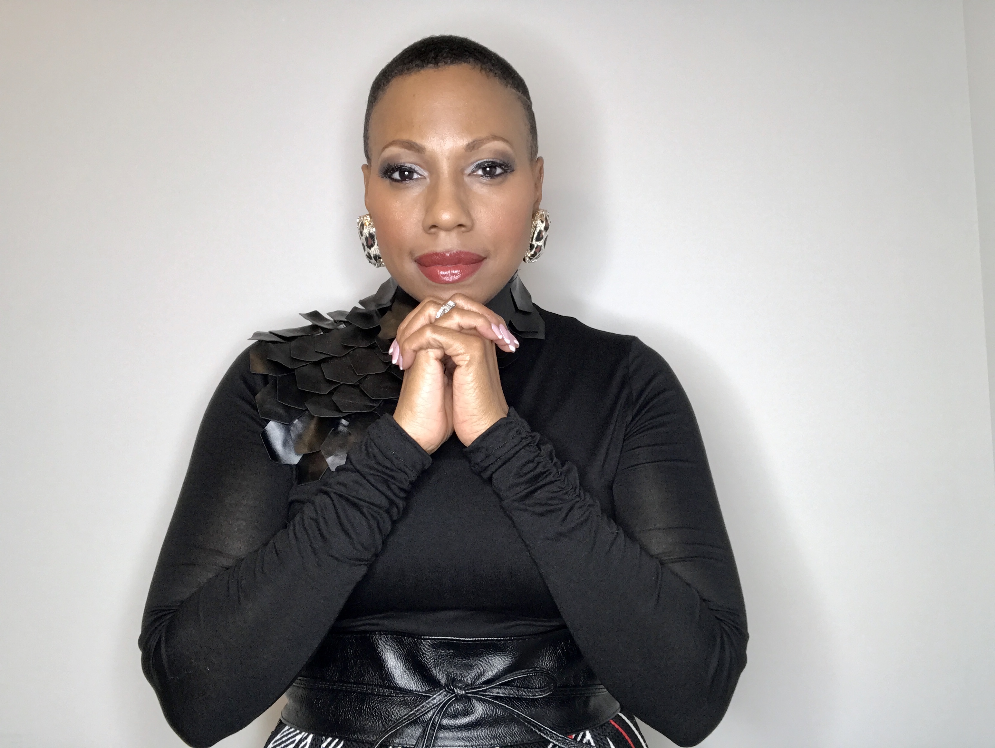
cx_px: 498
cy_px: 374
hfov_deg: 56.8
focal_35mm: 32
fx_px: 920
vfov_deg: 44.2
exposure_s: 1/30
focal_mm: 2.87
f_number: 2.2
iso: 50
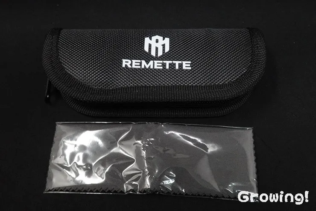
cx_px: 158
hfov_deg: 63.7
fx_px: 254
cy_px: 106
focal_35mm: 29
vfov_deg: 44.9
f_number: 11
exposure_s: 1/30
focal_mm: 10.83
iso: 1250
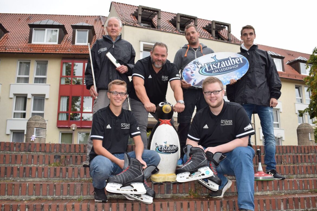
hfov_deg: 55.1
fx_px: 304
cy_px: 106
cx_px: 158
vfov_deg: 38.4
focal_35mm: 34
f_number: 5.6
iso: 250
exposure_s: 1/125
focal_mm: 23
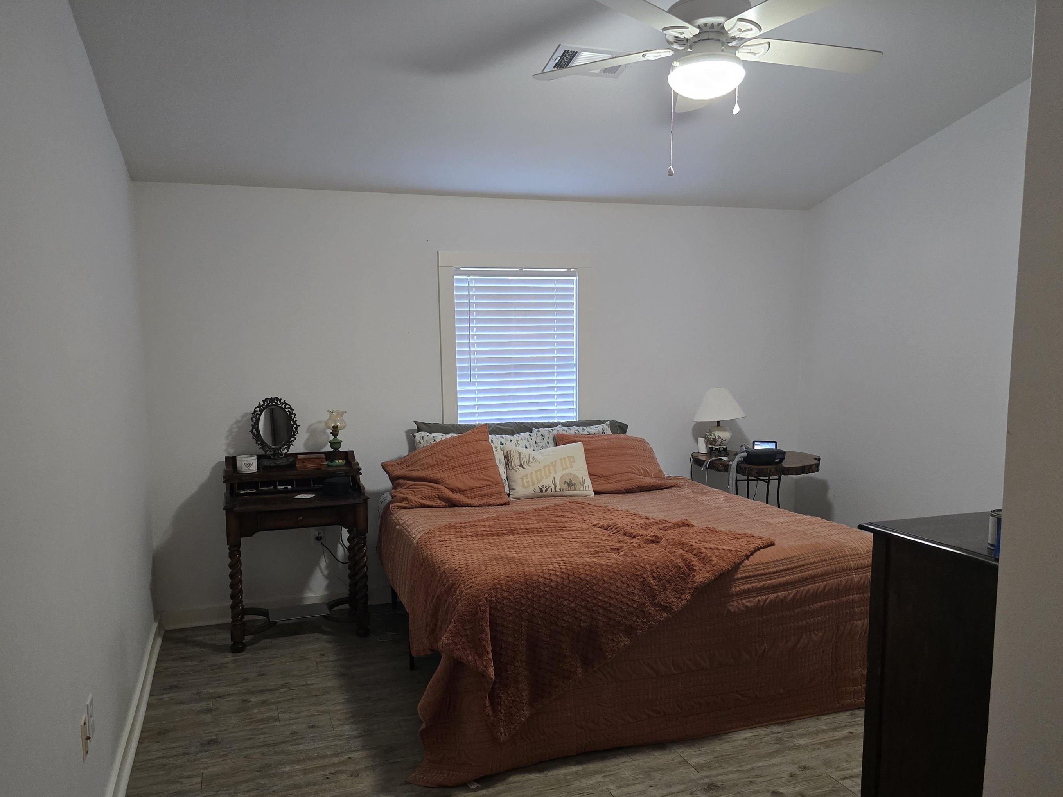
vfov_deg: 52.9
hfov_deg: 67.3
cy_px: 444
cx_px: 505
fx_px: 798
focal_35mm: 26
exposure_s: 1/60
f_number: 1.7
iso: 800
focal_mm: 6.3
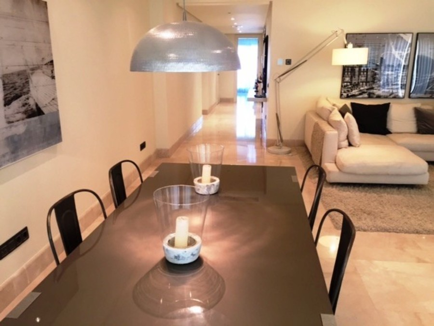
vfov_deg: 48.2
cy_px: 163
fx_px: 364
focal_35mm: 29
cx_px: 217
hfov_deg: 61.7
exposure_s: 1/33
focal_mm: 4.15
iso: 100
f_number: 2.2
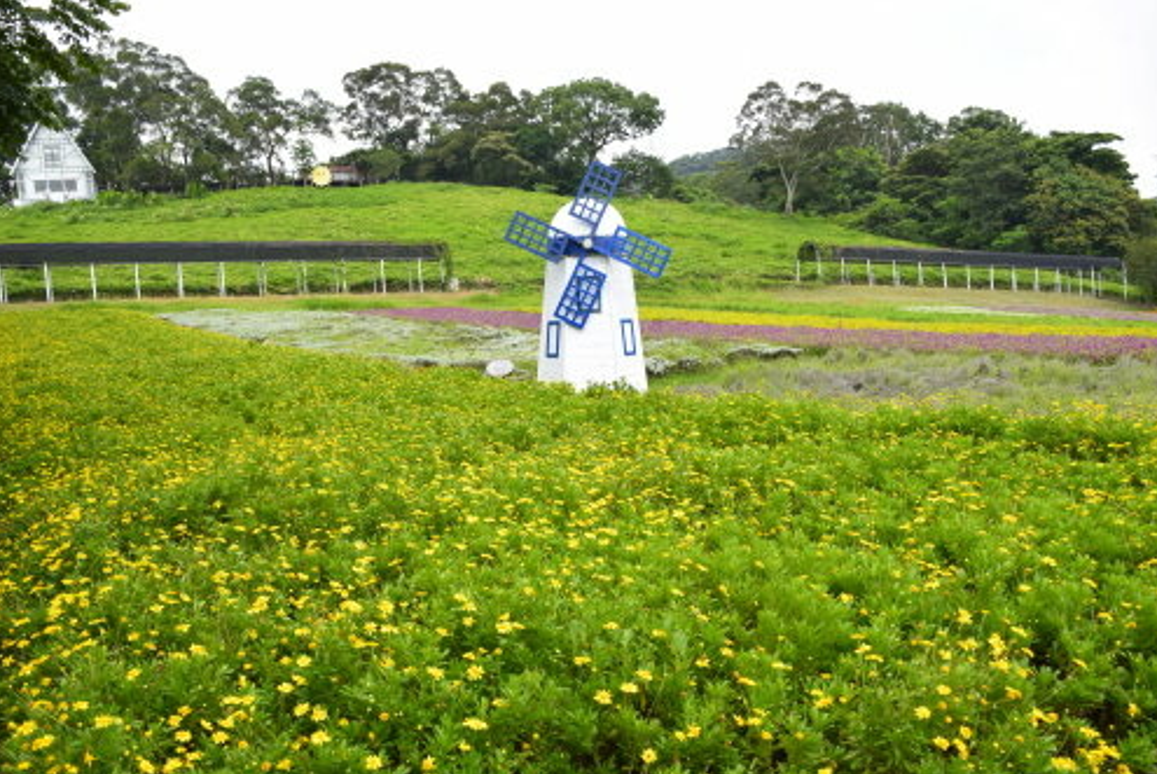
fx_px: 997
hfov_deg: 60.2
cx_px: 575
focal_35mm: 31
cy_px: 393
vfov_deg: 42.4
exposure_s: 1/125
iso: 100
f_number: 8
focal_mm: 20
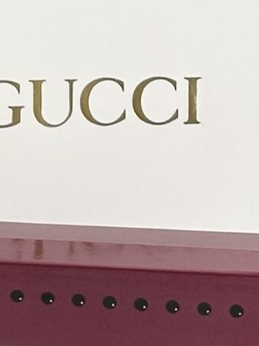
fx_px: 2733
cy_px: 64
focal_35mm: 274
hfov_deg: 5.2
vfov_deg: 7.2
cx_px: -396
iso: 64
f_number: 1.78
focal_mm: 6.86
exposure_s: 1/100
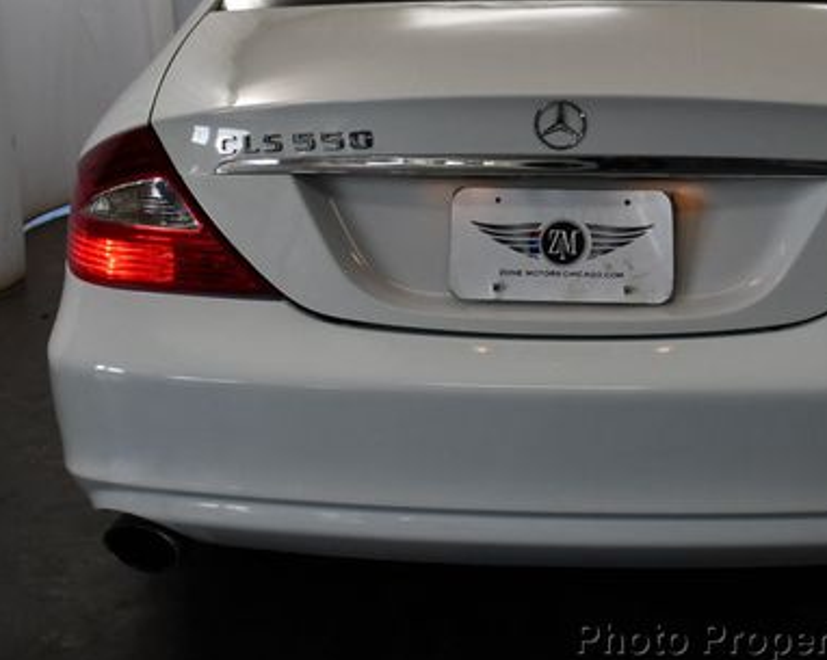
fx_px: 1541
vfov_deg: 24.1
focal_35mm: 63
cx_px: 548
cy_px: 216
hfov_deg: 29.8
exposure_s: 1/250
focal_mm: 20
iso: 400
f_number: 4
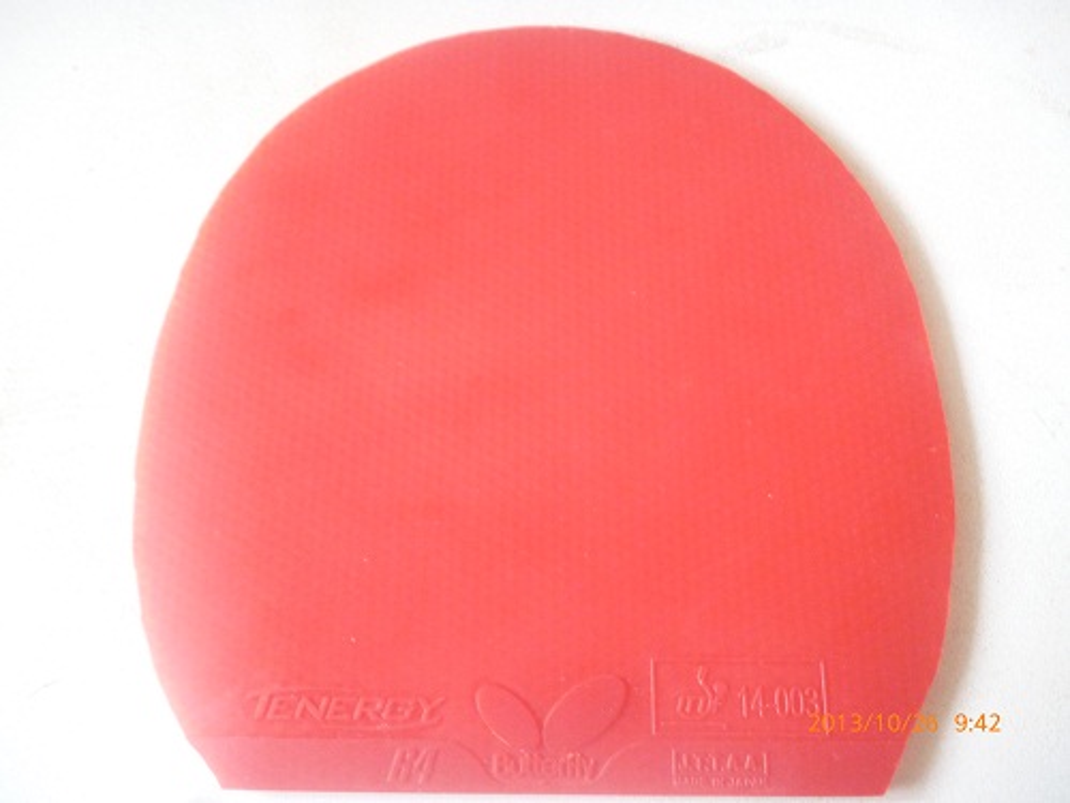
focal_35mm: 28
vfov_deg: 49.7
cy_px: 402
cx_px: 535
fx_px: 865
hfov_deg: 63.4
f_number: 3.1
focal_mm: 5
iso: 400
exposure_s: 1/4
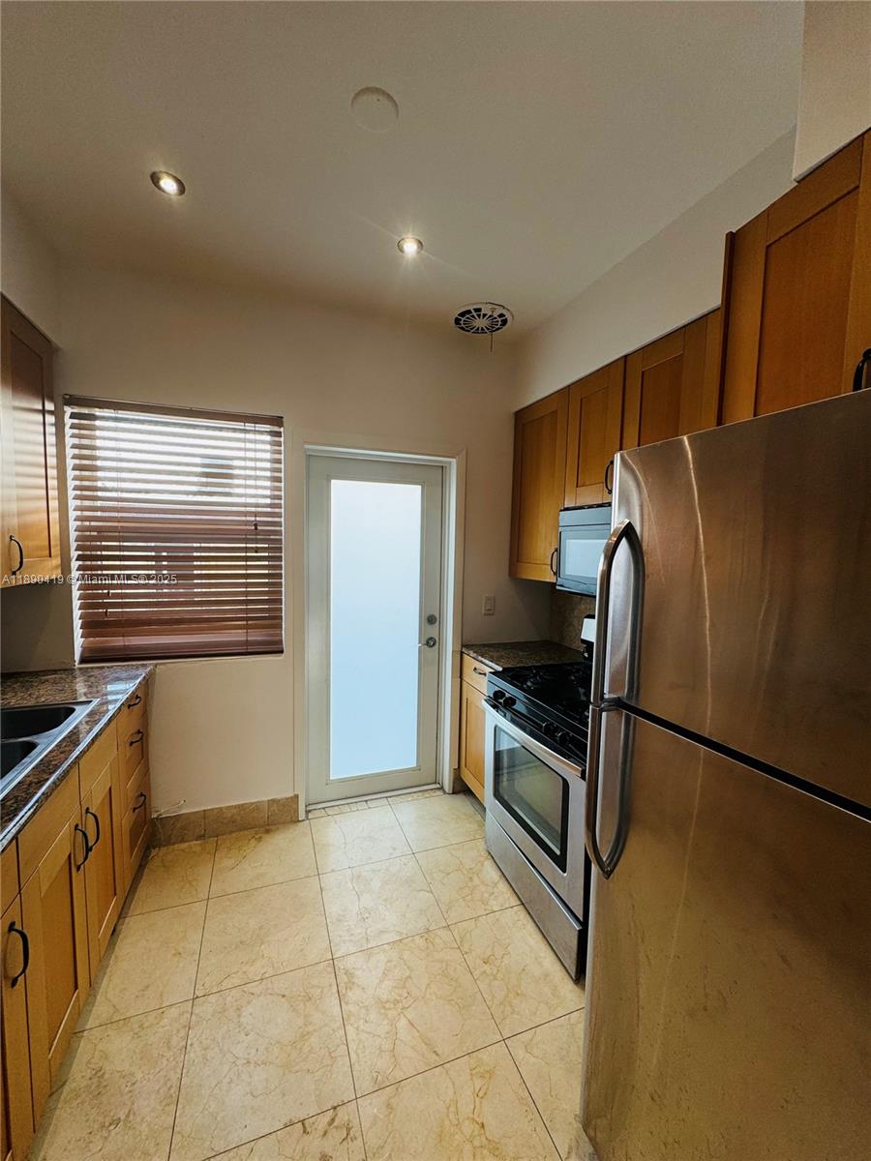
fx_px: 470
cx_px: 436
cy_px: 580
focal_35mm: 14
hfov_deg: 85.7
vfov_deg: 102.1
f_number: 2.2
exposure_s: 1/120
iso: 64
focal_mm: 2.22
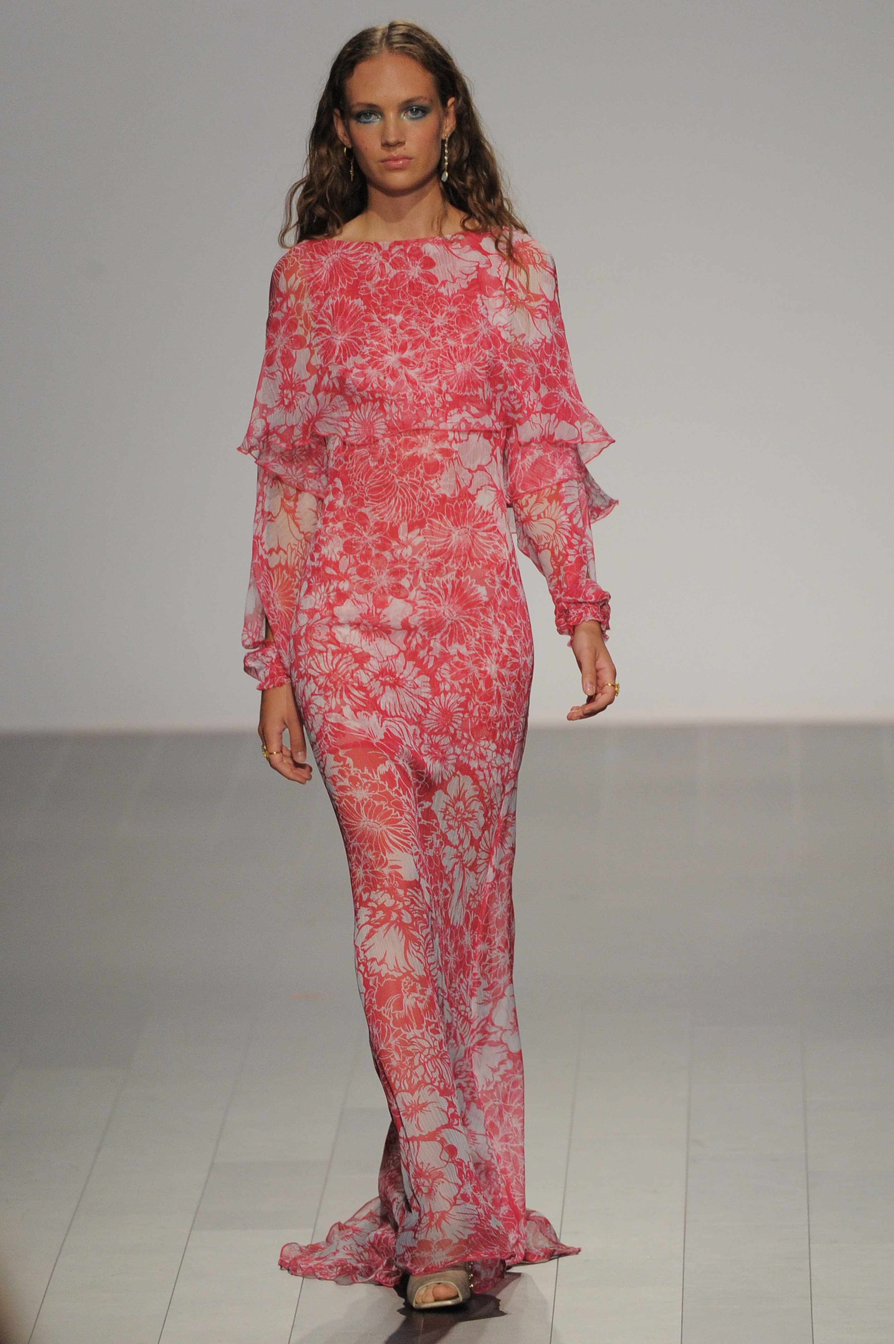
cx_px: 447
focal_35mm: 400
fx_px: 14918
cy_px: 672
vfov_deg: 5.2
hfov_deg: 3.4
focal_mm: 400
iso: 2500
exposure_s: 1/500
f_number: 5.6
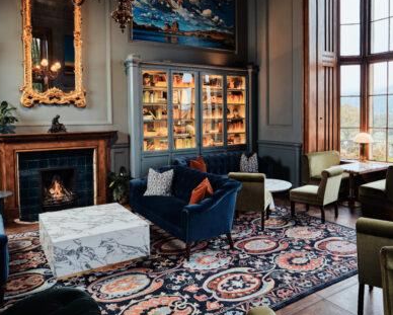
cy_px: 132
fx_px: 338
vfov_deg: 49.8
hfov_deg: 60.2
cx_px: 223
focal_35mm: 29
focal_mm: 13
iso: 800
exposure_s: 1/60
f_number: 2.8
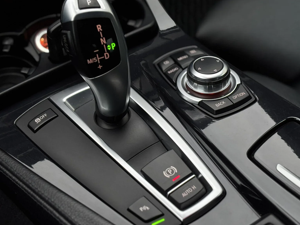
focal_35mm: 65
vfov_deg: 22.6
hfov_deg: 29.8
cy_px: 97
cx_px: 156
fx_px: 563
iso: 100
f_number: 1.6
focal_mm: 5.96
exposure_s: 1/60
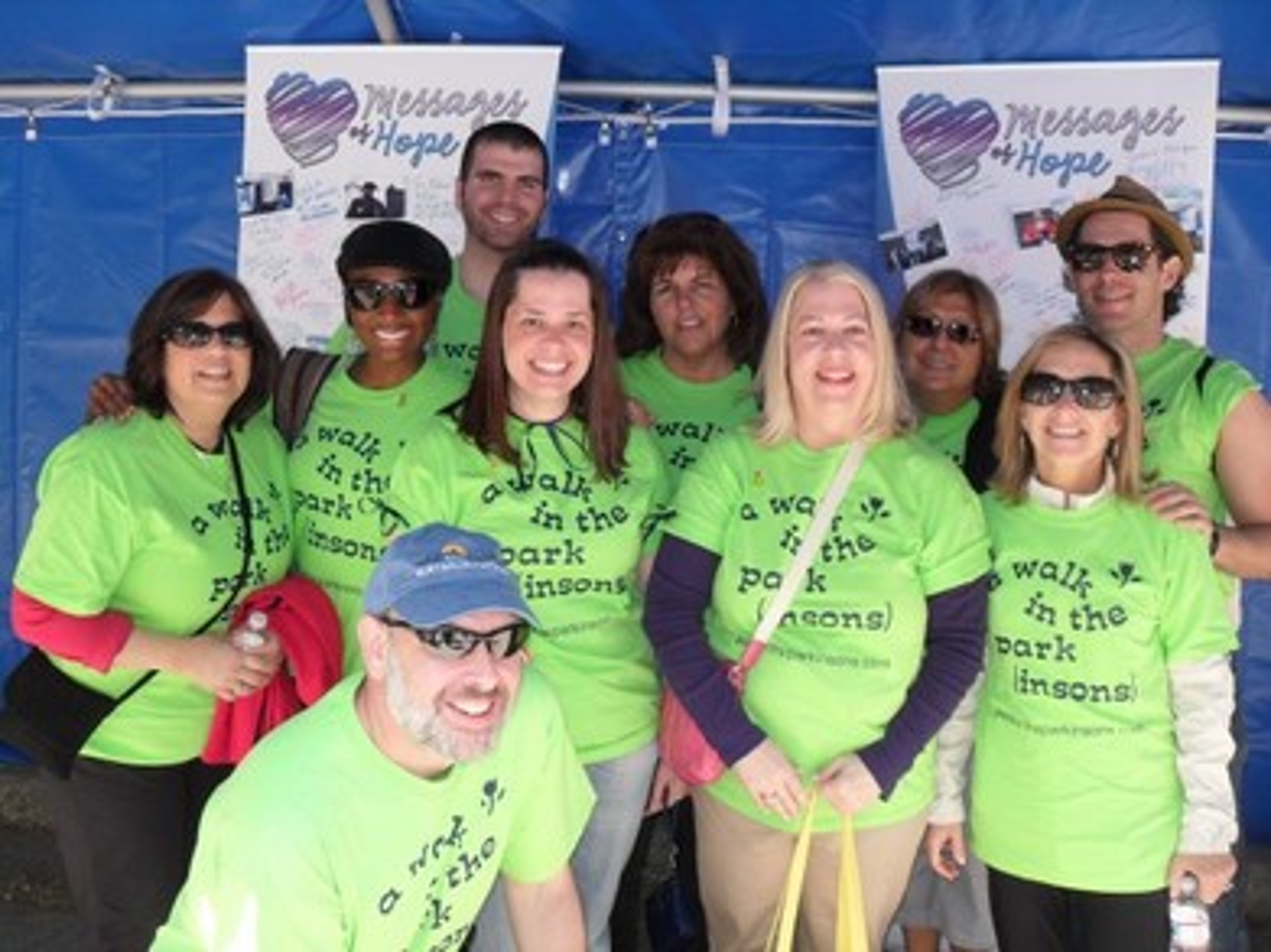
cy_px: 476
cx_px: 636
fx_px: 1285
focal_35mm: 35
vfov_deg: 40.7
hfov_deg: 52.6
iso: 100
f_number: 2.8
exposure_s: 1/125
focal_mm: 6.2
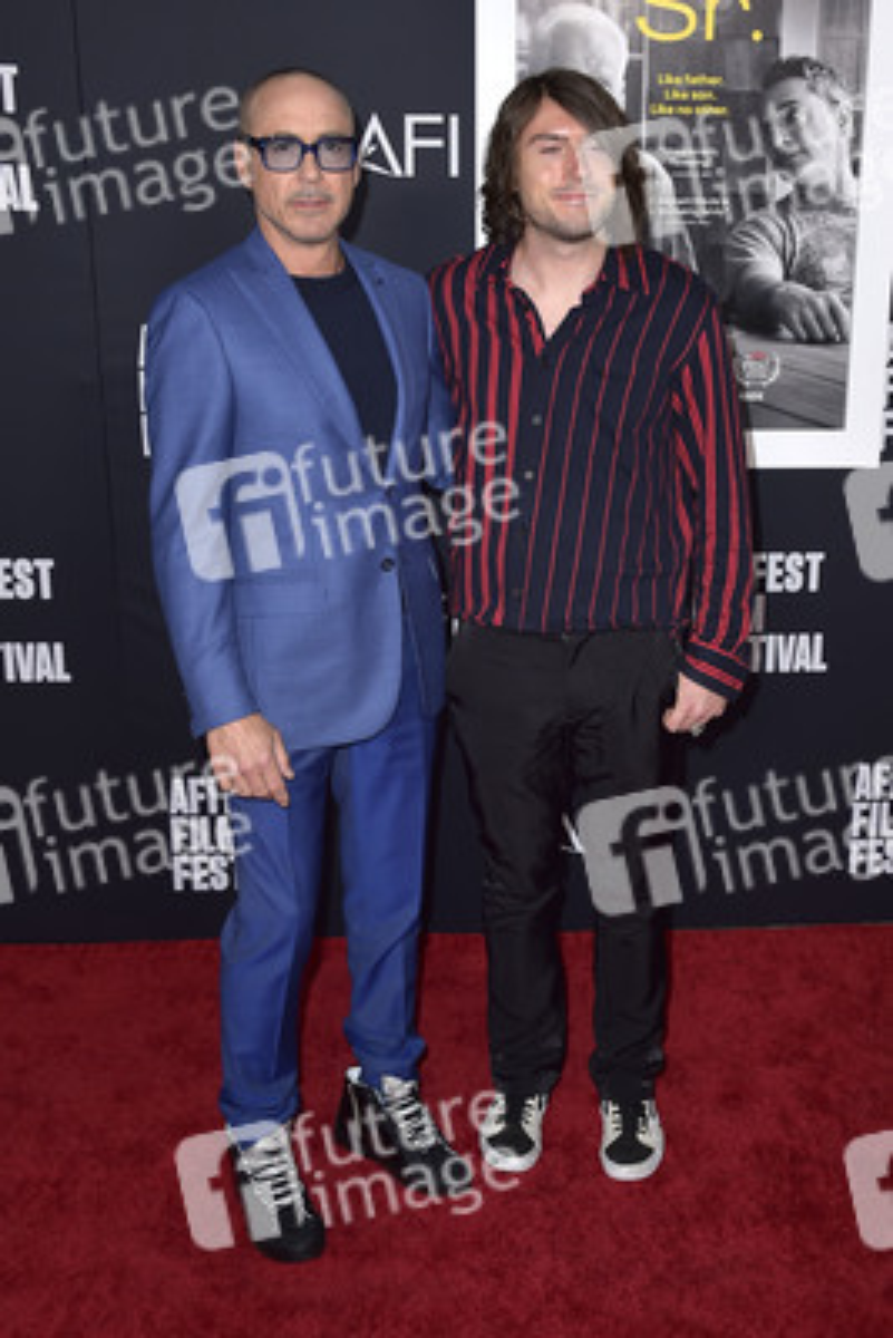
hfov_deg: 37.9
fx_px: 1301
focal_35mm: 35
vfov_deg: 54.4
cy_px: 669
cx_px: 446
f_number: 6.3
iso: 500
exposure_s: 1/200
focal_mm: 35
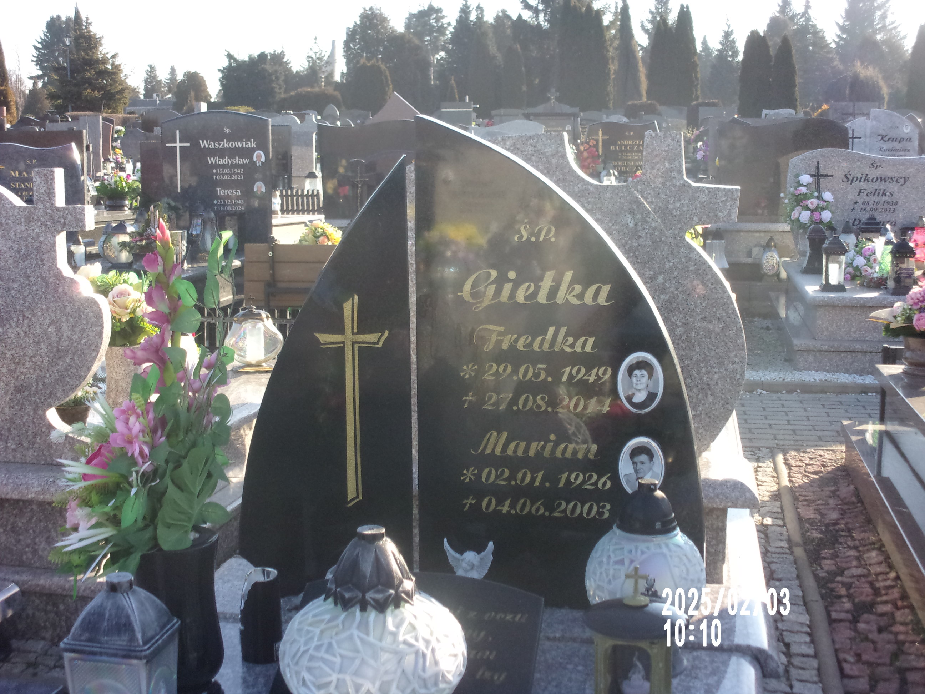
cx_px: 462
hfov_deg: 36.2
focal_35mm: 53
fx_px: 1416
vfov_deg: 27.5
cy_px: 347
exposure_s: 1/320
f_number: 4.9
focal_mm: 9.5
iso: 200
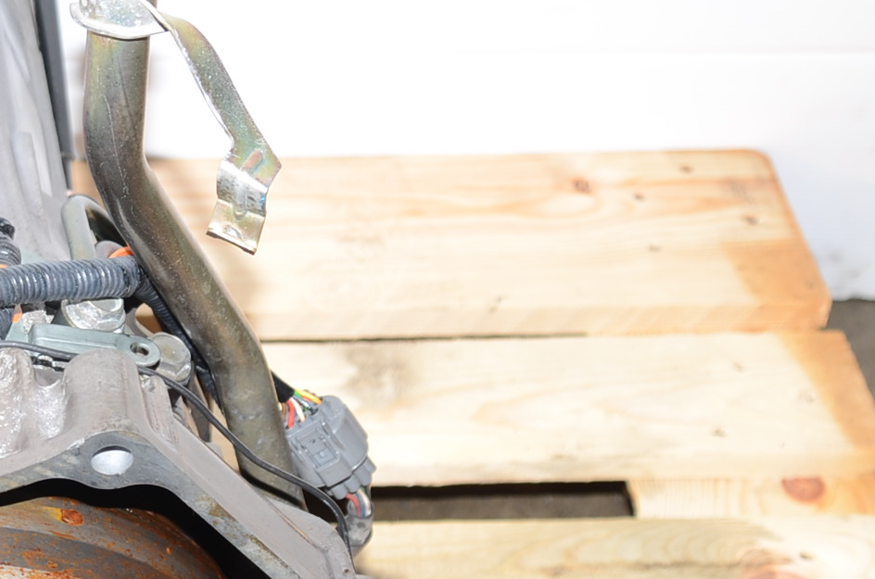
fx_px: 2280
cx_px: -140
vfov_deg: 14.4
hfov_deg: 20.5
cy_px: 417
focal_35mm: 94
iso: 100
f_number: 4.5
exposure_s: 1/100
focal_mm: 24
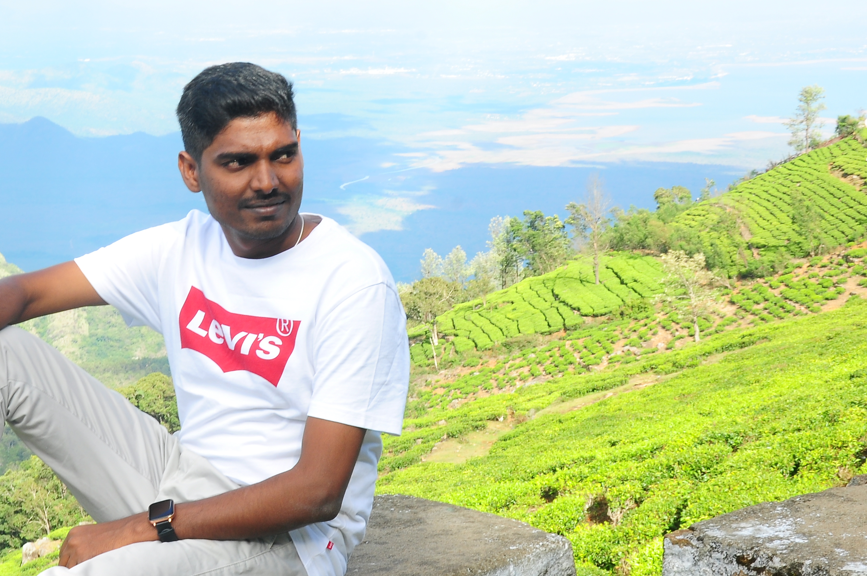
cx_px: 174
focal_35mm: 89
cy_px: 307
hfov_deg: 22.6
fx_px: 2141
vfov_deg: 15.3
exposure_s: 1/200
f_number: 14
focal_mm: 34
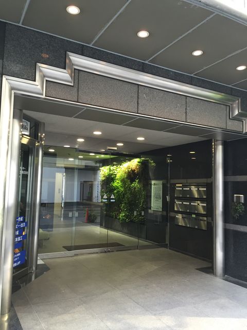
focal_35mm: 29
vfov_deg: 61.7
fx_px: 276
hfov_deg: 48.2
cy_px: 165
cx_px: 124
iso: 80
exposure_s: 1/30
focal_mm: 4.15
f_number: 2.2
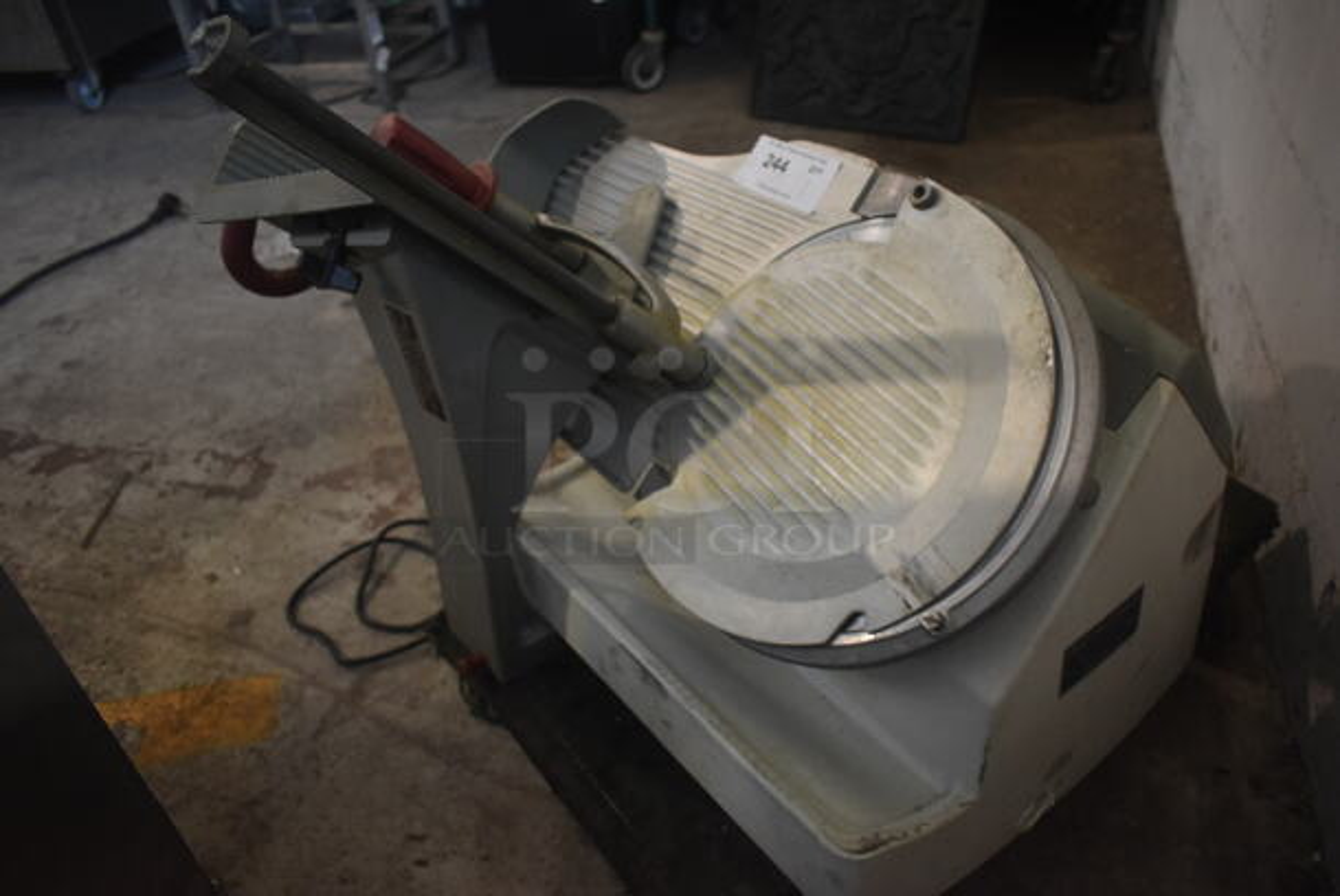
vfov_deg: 48.0
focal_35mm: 27
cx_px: 670
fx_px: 1006
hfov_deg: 67.3
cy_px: 448
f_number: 3.5
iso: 1100
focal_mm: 18
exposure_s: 1/125
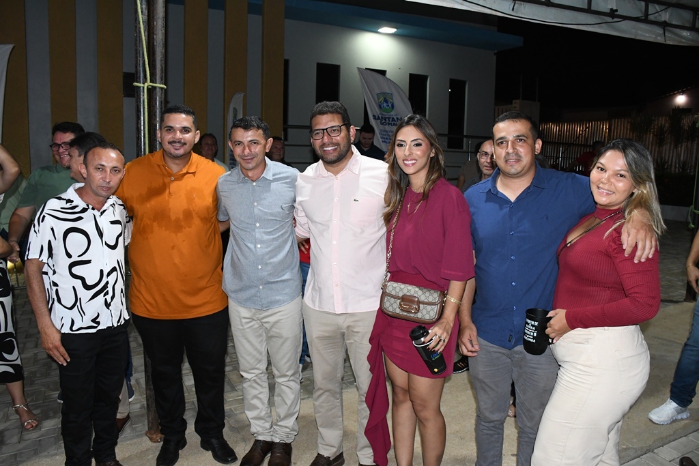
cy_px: 233
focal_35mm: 27
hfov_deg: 67.4
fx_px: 524
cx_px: 350
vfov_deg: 47.9
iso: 2500
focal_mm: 18
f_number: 5.6
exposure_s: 1/125
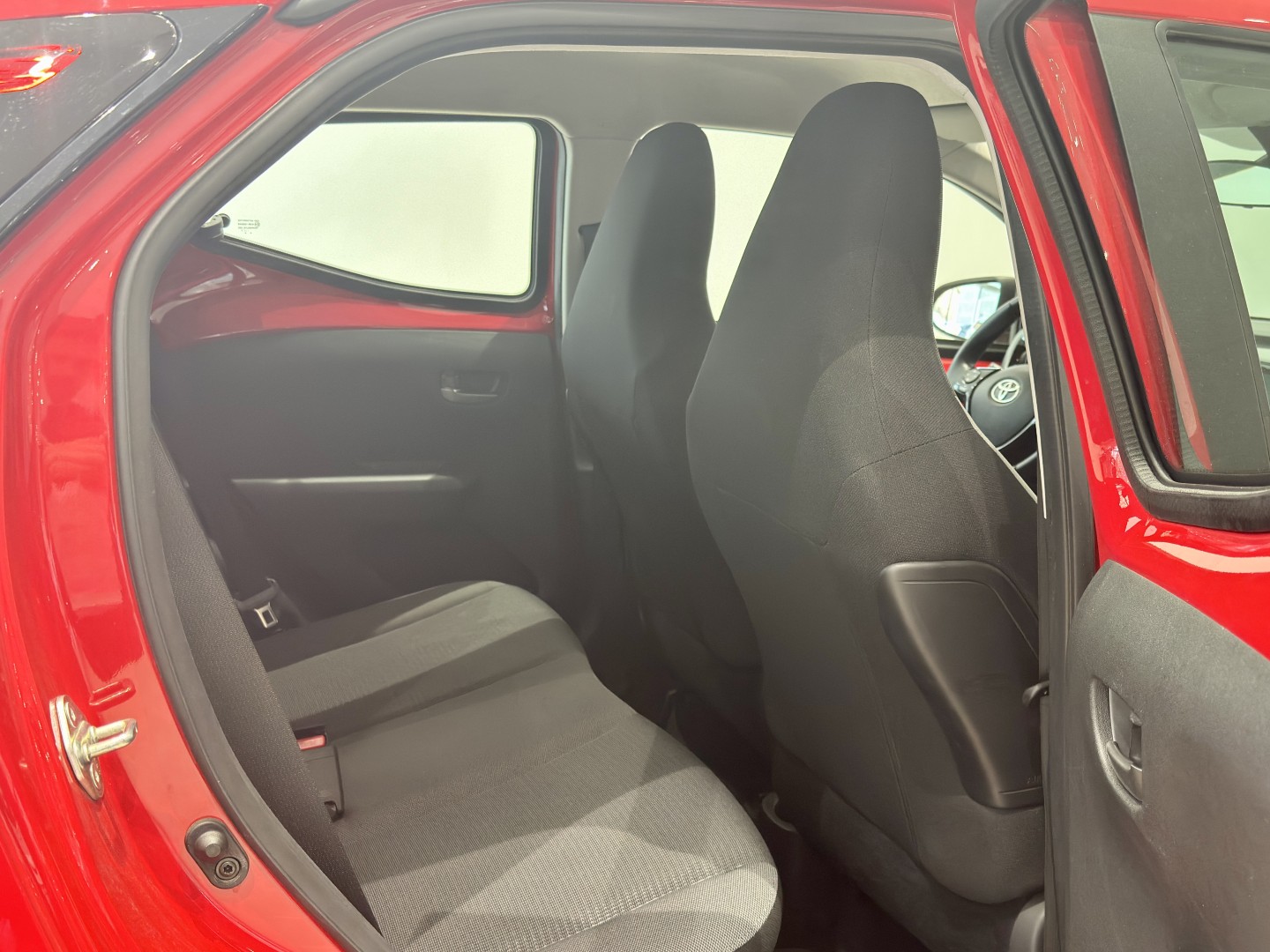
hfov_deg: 52.6
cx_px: 635
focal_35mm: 35
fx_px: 1284
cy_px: 476
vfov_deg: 40.7
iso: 320
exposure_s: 1/50
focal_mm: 6.76
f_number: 1.78
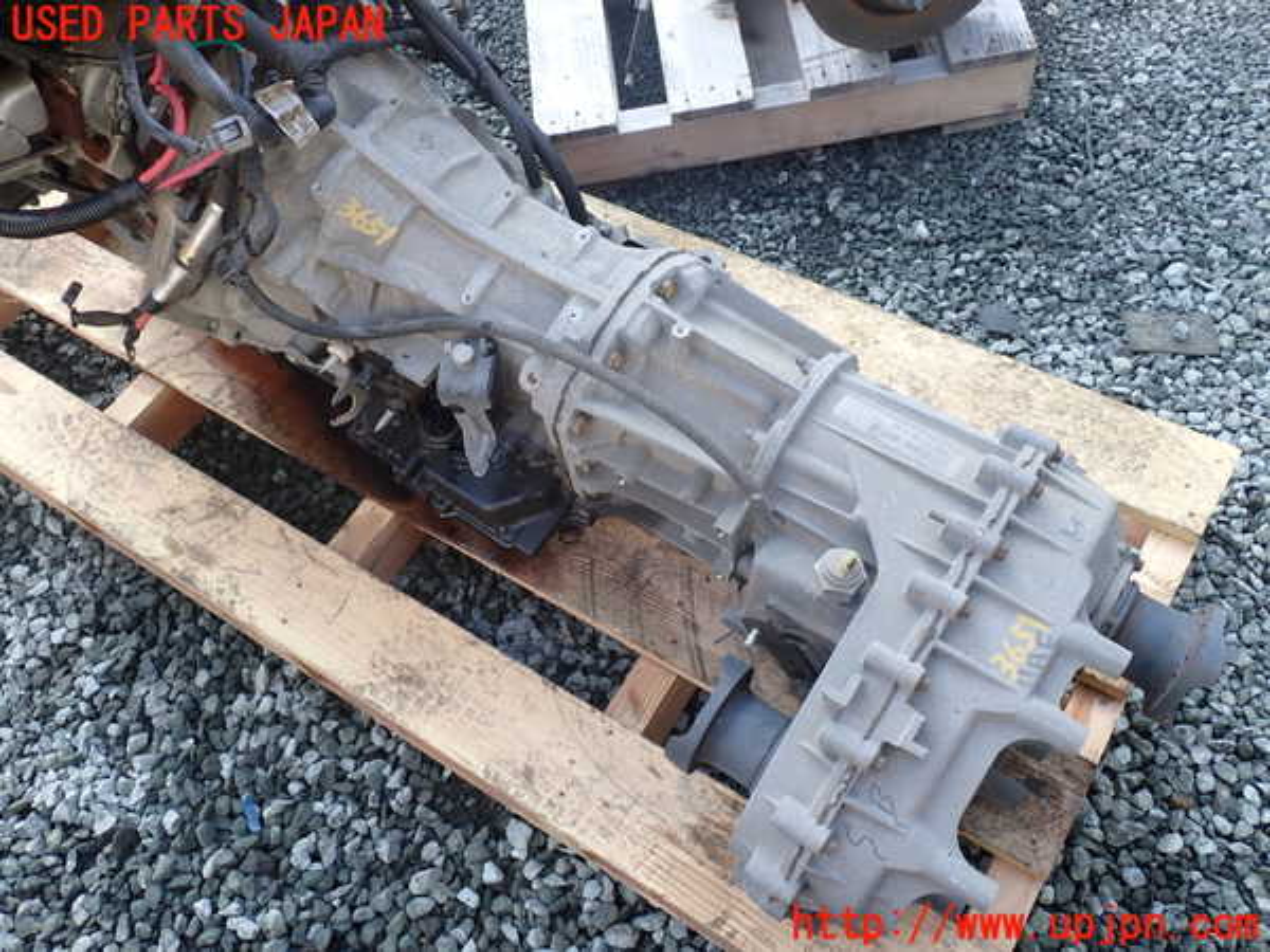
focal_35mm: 30
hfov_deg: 60.0
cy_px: 476
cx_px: 635
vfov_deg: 46.8
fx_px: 1101
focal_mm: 5.4
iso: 100
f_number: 3.2
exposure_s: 1/100
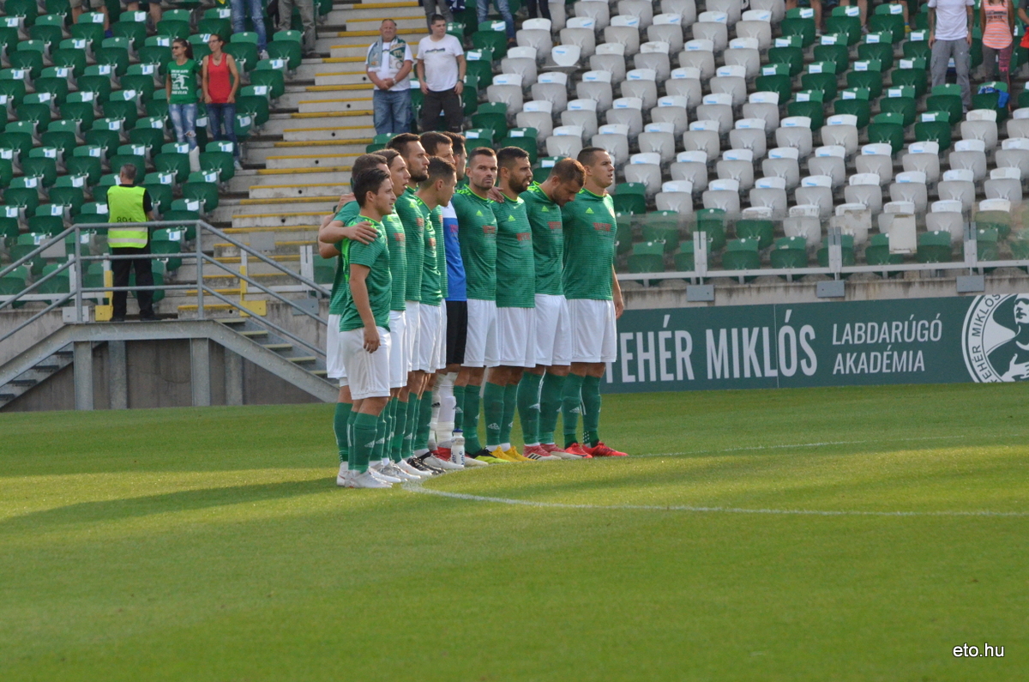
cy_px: 341
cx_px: 514
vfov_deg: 5.1
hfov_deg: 7.6
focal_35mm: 270
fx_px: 7702
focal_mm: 180
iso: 2200
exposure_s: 1/3200
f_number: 7.1
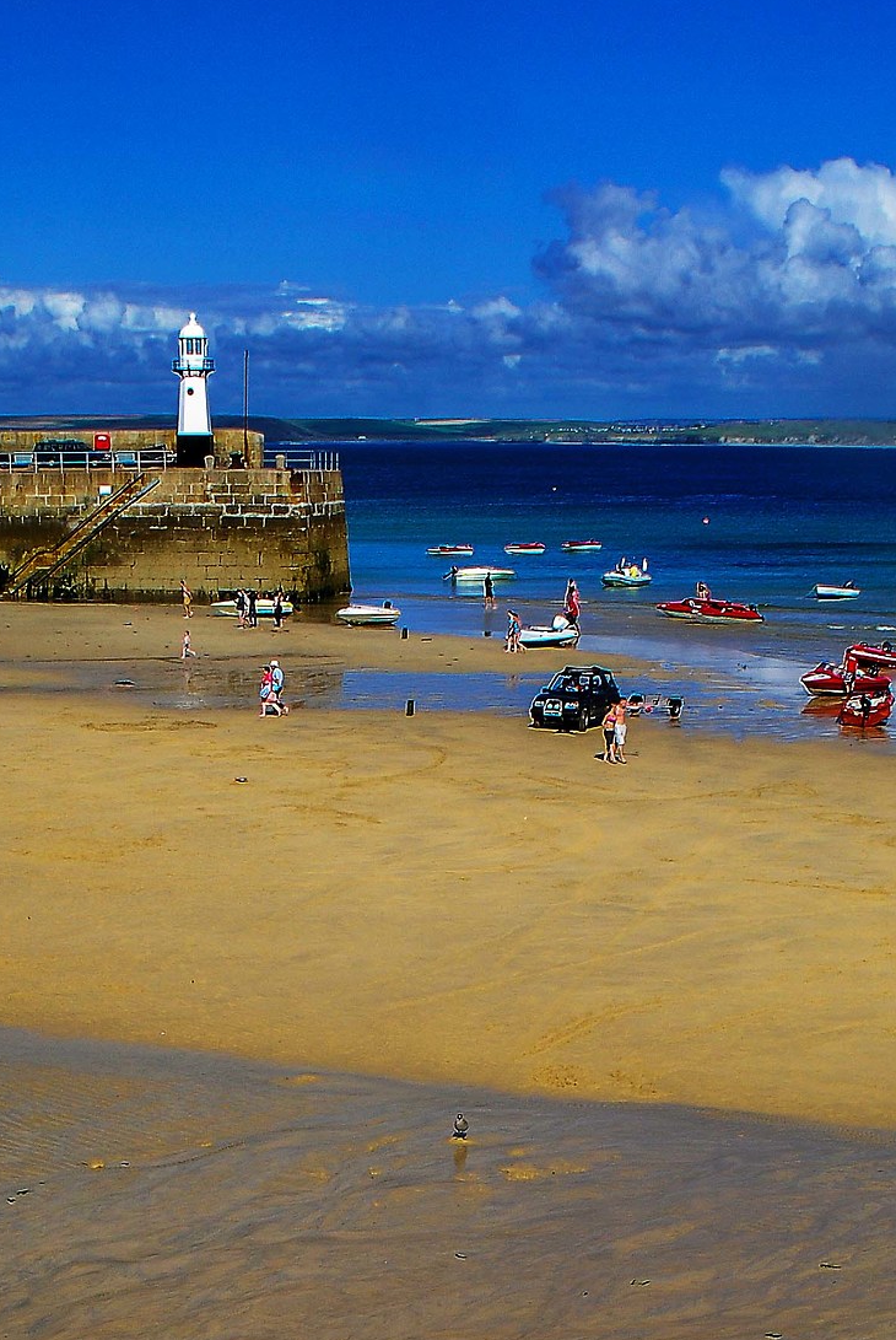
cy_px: 1288
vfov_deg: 28.9
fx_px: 2458
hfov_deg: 20.6
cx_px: 351
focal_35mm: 66
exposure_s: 1/125
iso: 125
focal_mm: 20
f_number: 16
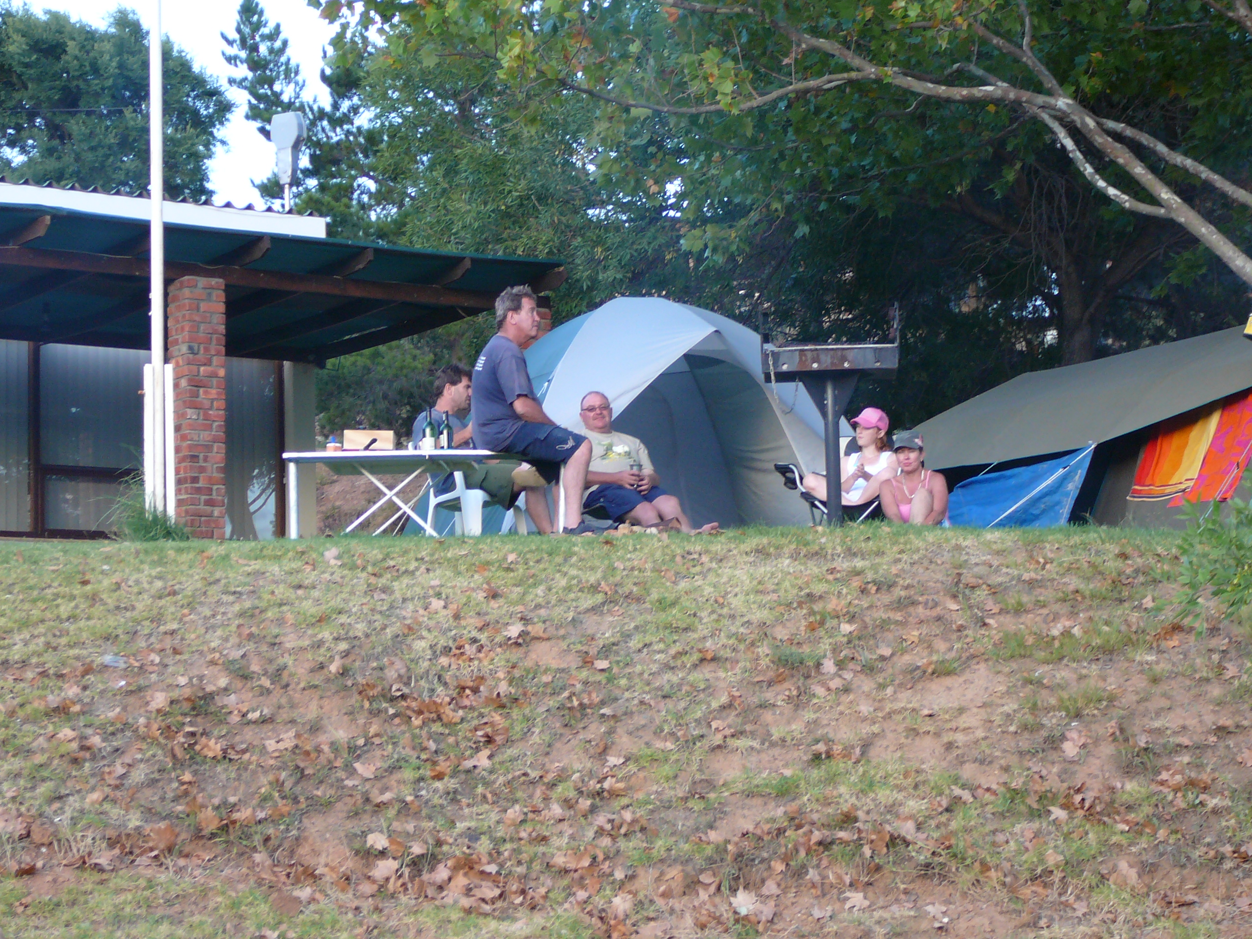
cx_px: 626
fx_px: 2966
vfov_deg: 18.0
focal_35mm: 82
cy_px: 470
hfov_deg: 23.8
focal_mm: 12.2
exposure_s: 1/30
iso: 100
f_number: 3.8
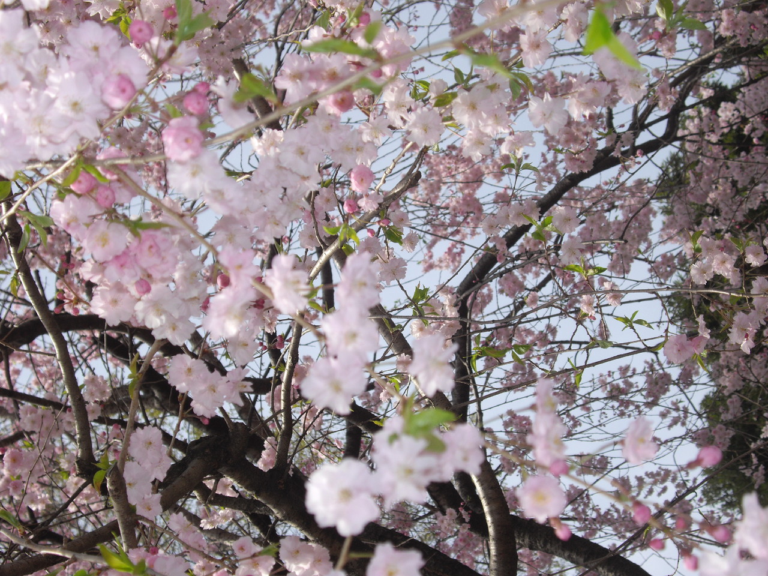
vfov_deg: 22.6
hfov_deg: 29.8
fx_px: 1442
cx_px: 384
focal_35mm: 65
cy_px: 288
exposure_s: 1/500
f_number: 3.8
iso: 64
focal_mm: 13.7
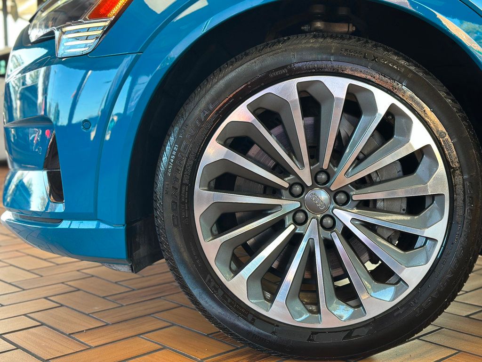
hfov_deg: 39.7
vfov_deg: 30.3
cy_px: 181
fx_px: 668
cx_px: 241
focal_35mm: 48
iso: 125
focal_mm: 6.86
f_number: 1.78
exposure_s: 1/120
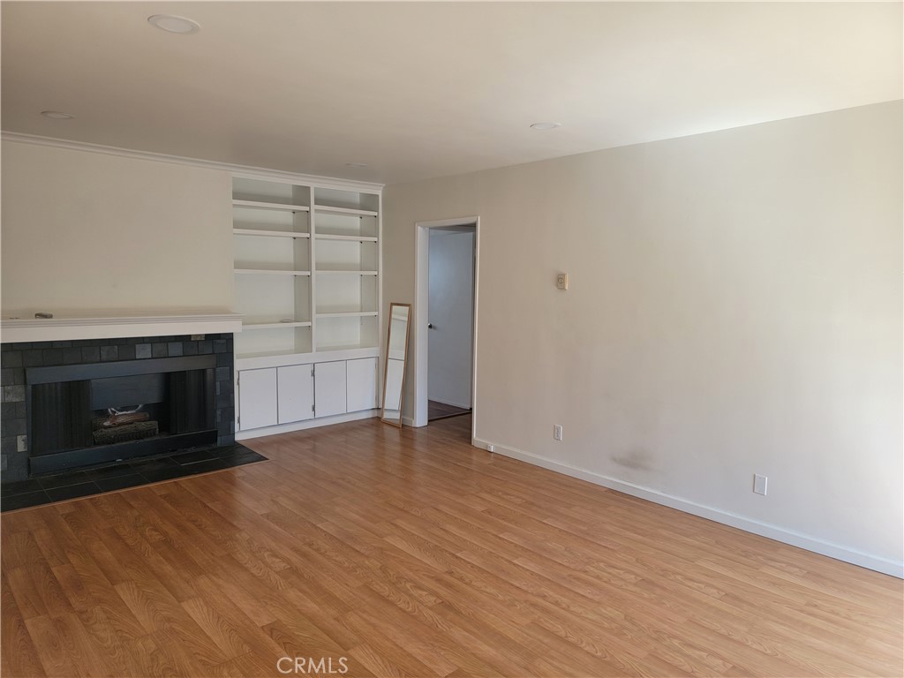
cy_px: 339
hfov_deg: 71.6
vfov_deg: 56.8
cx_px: 452
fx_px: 627
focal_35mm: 24
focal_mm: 6.7
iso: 40
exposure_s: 1/120
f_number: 1.8
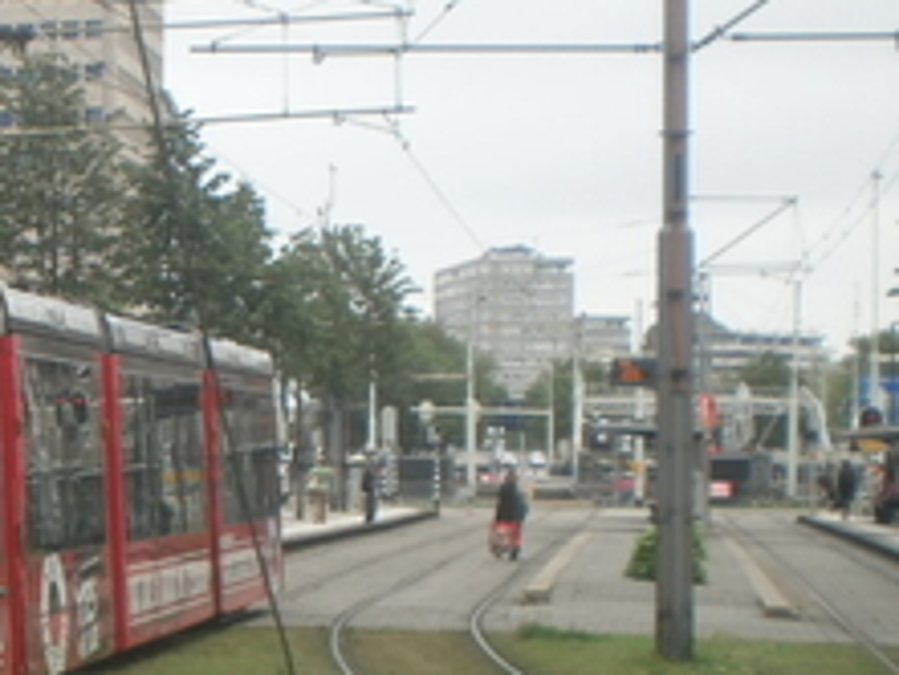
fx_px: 2962
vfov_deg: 13.0
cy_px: 529
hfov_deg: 16.2
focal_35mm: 114
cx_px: -317
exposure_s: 1/200
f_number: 4.9
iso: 100
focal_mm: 7.4
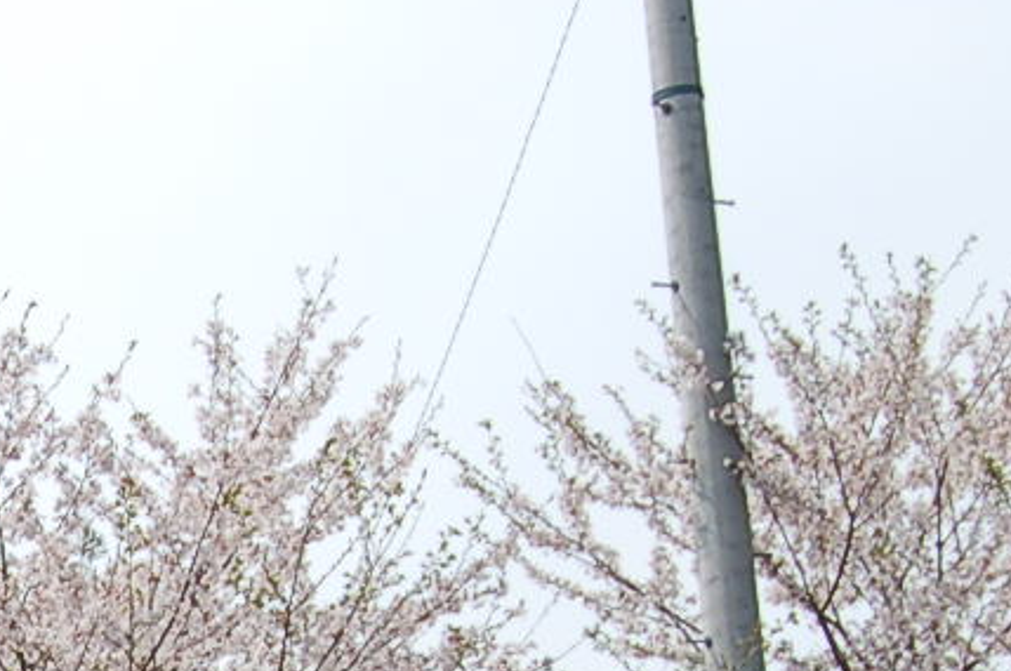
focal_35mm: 179
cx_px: -521
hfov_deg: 11.0
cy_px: 1052
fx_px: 5021
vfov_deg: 7.5
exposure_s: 1/320
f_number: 9
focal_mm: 34
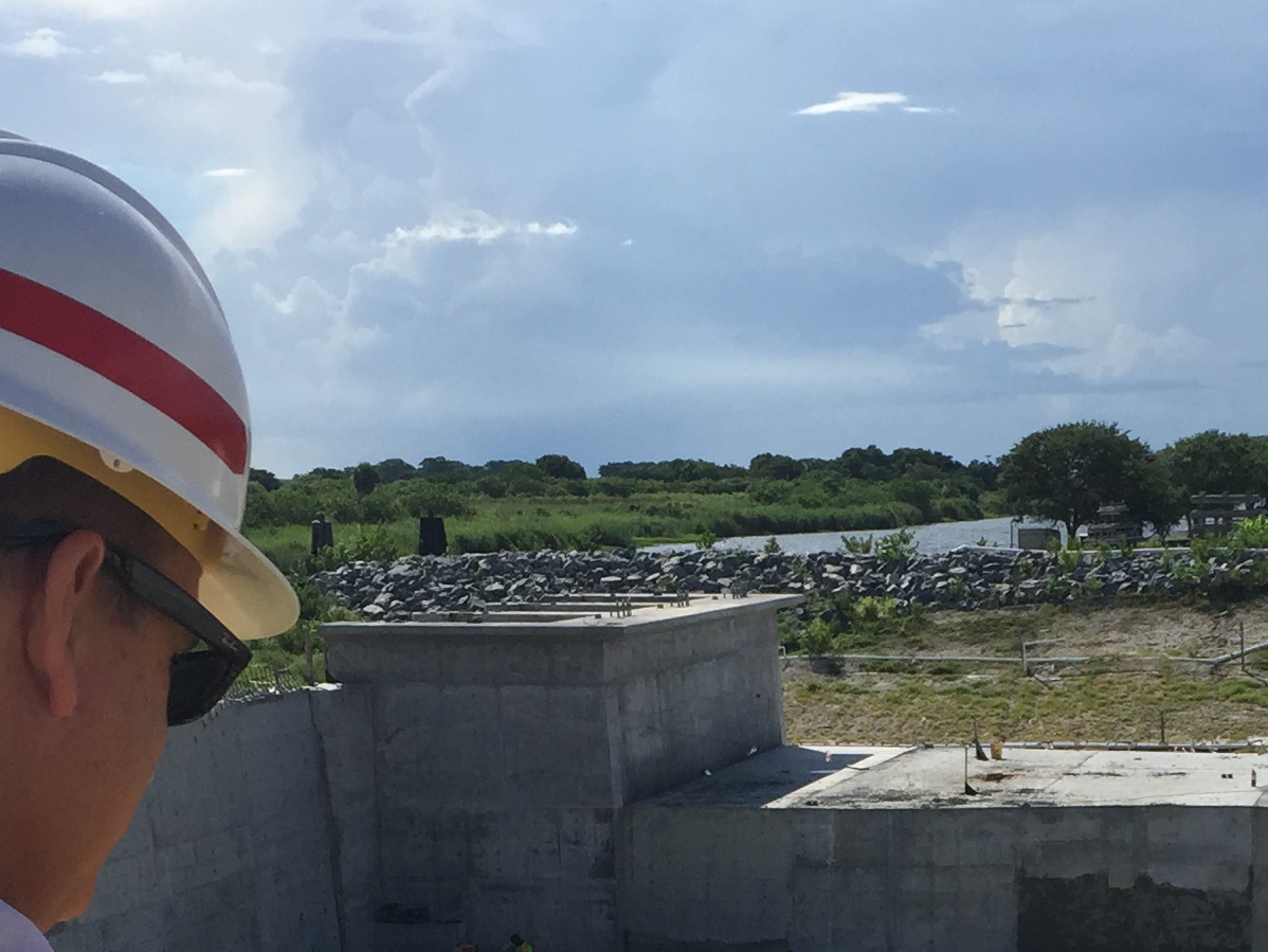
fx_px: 2894
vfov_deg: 17.8
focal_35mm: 79
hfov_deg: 24.2
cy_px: 1127
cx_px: 1058
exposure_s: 1/3300
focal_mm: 4.15
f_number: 2.2
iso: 32
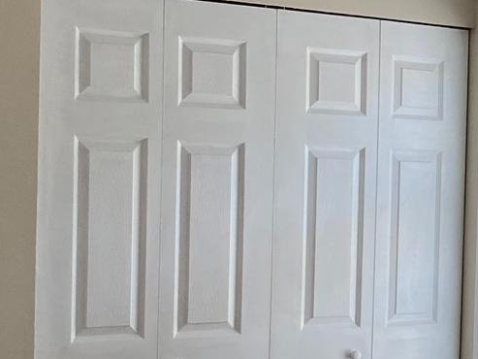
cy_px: 255
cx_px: 559
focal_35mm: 108
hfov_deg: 17.4
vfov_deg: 13.7
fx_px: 1492
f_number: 1.8
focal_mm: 4.25
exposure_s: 1/120
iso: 125
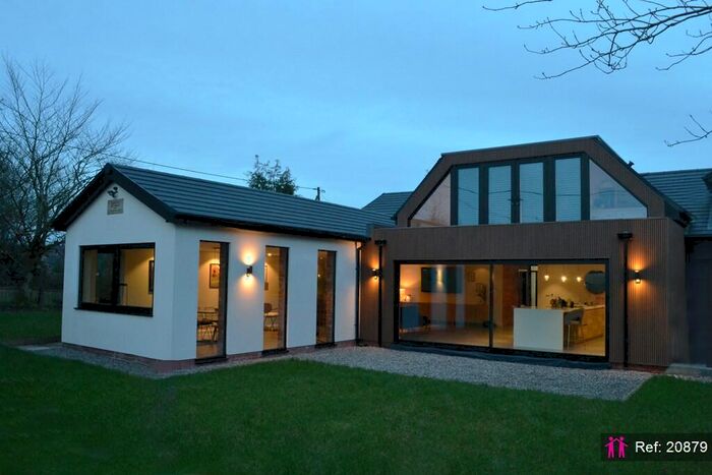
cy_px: 238
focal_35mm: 27
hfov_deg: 67.4
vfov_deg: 47.9
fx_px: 534
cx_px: 356
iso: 1600
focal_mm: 18
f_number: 16
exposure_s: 1/10
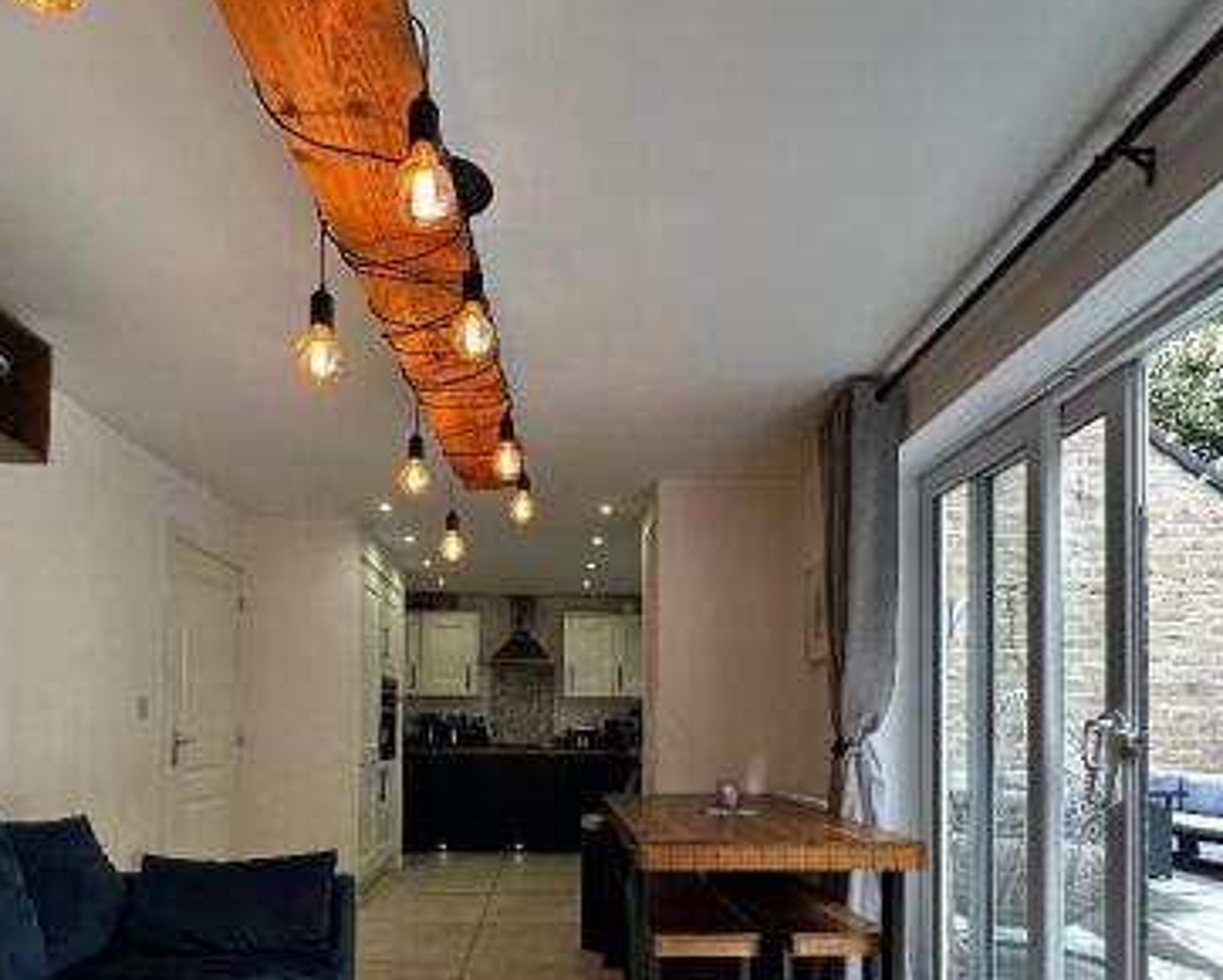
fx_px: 797
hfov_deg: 74.9
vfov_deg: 60.2
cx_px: 566
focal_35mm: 22
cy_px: 718
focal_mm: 2.22
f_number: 2.2
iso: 125
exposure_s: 1/100
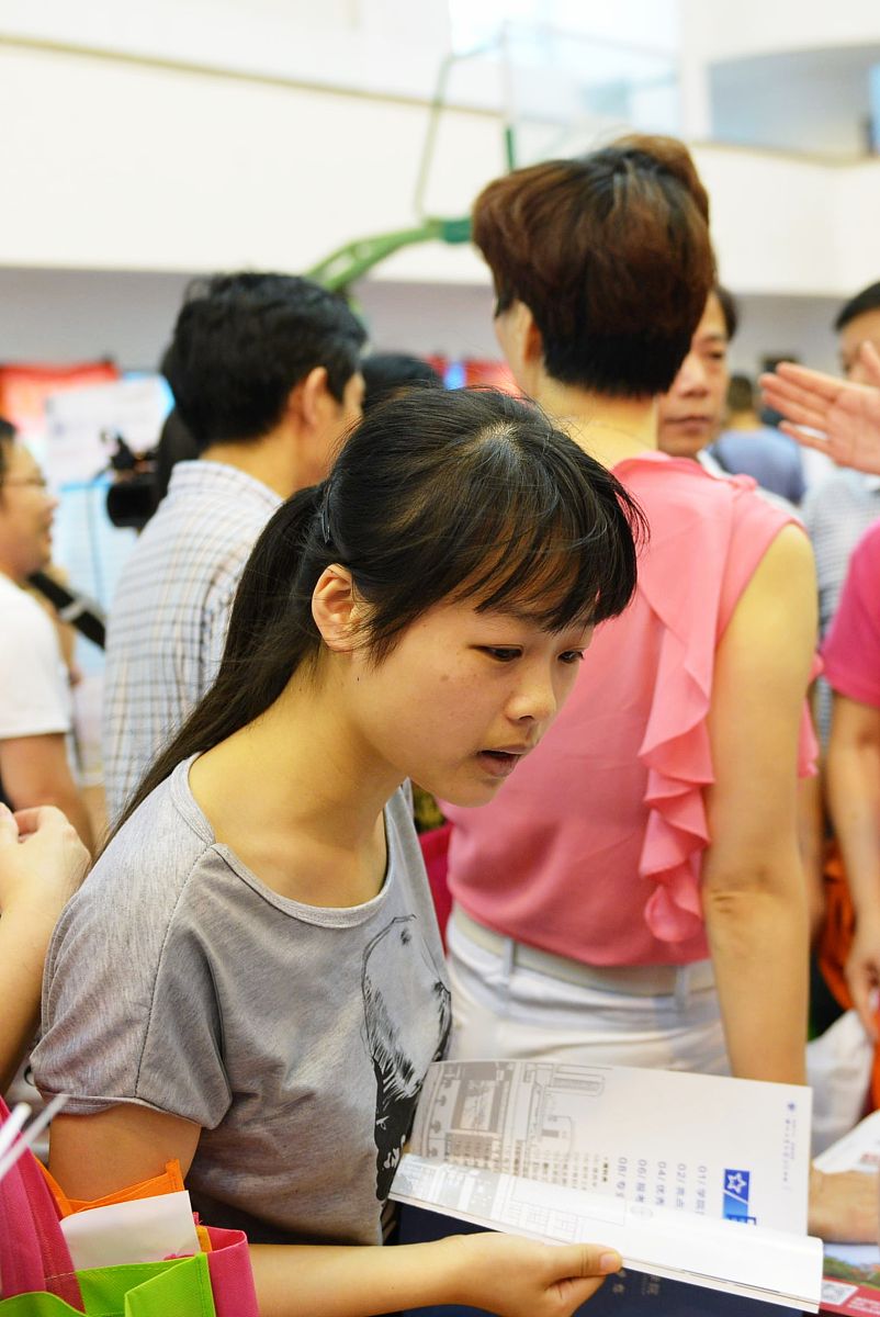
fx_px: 1135
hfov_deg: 42.4
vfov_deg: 60.2
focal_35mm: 31
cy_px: 658
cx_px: 440
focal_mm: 31
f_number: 2.8
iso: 1000
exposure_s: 1/200
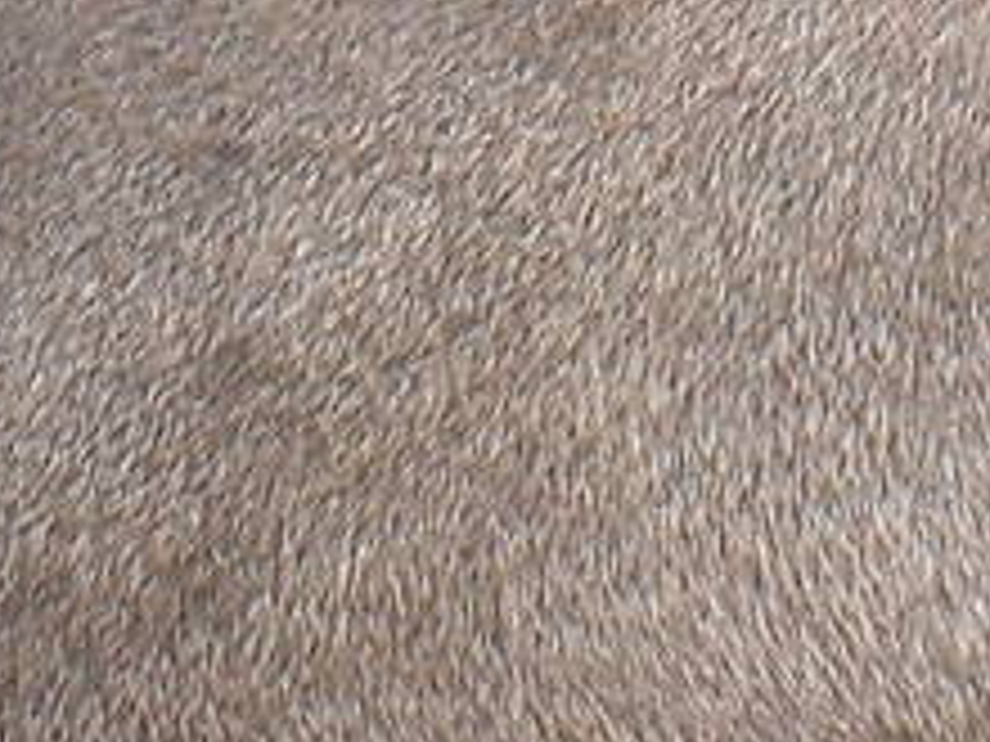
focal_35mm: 807
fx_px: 23080
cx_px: 1876
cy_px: -791
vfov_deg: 1.8
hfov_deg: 2.4
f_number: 5.2
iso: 100
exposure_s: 1/90
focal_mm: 18.1
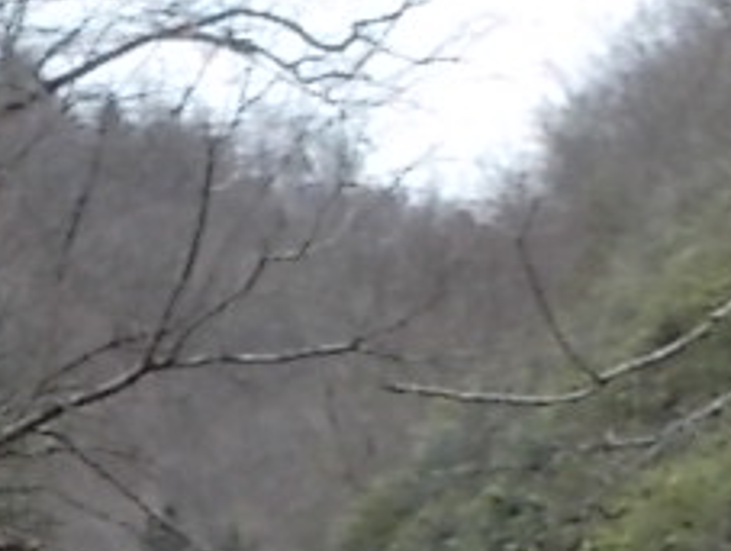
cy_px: 1166
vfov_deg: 7.0
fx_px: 4315
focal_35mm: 204
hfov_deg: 9.3
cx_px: -457
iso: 80
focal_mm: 4.1
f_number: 3.3
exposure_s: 1/320
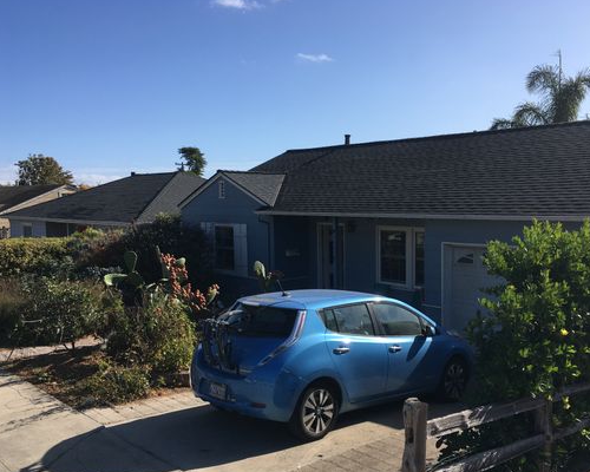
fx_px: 594
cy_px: 253
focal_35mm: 34
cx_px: 327
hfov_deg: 52.7
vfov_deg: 43.3
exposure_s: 1/1672
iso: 25
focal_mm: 4.15
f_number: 2.2
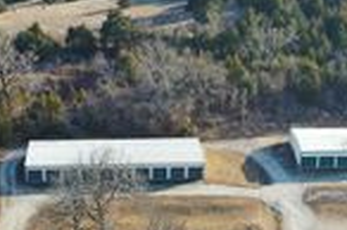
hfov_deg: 21.3
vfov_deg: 13.8
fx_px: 924
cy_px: 274
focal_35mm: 96
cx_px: 154
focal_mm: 10.26
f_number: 2.8
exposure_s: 1/500
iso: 100
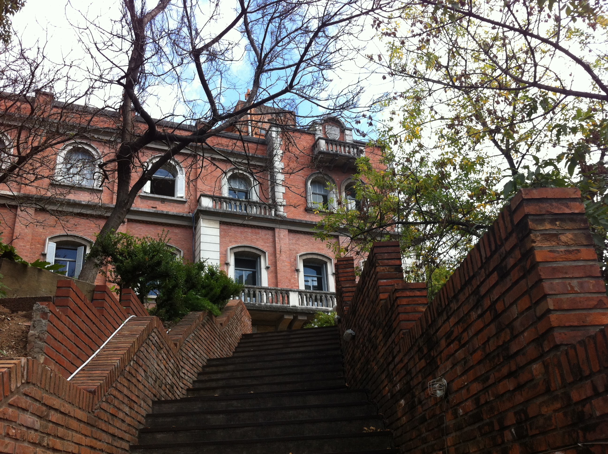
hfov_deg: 52.7
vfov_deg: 40.6
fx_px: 614
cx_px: 304
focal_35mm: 35
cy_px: 227
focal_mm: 3.85
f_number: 2.8
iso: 80
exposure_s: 1/363
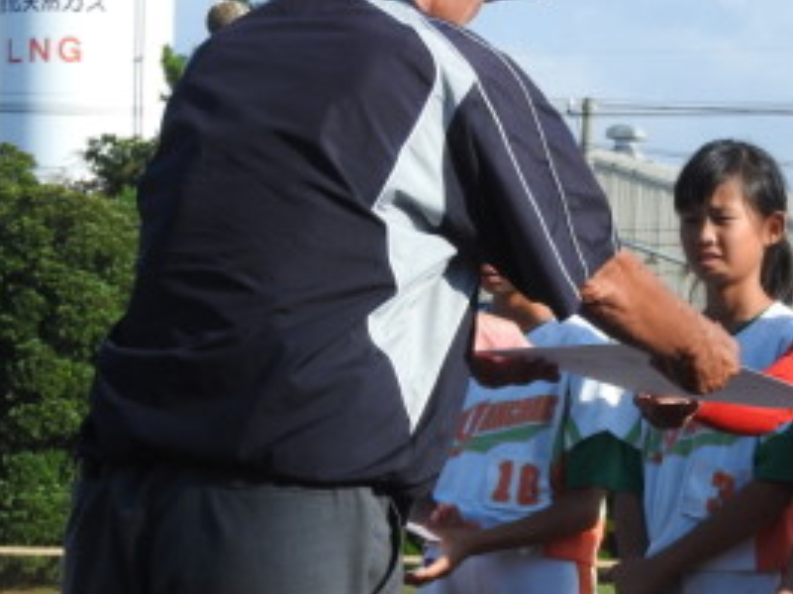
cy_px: 588
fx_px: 5404
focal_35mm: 236
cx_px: 642
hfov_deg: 8.4
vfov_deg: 6.3
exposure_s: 1/500
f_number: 4.8
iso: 100
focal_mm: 18.8
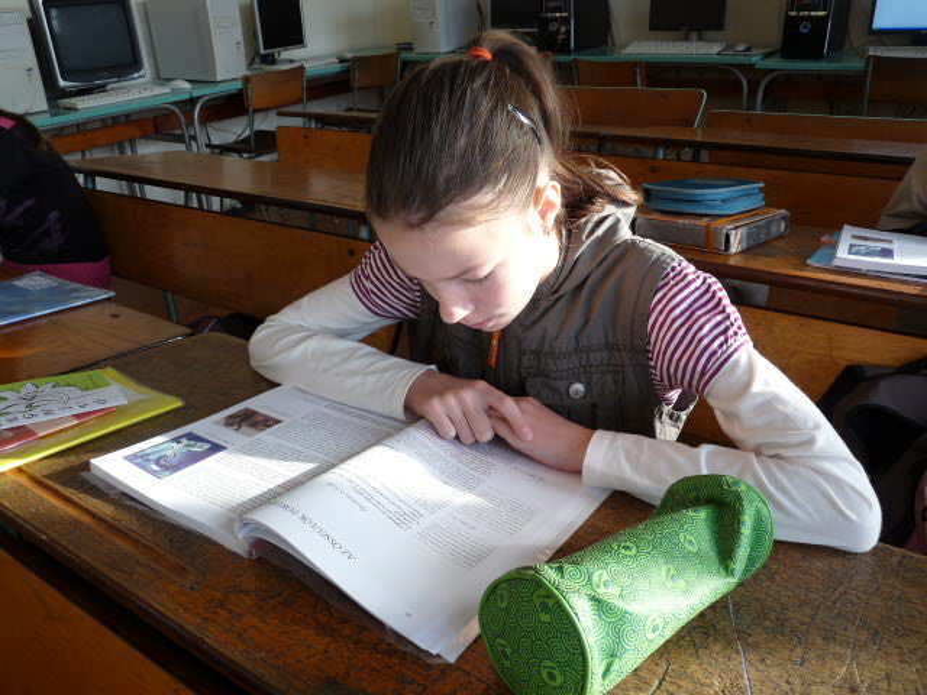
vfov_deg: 51.4
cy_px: 348
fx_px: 723
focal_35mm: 27
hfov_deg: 65.3
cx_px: 464
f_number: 2.8
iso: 100
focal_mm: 4.8
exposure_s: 1/50
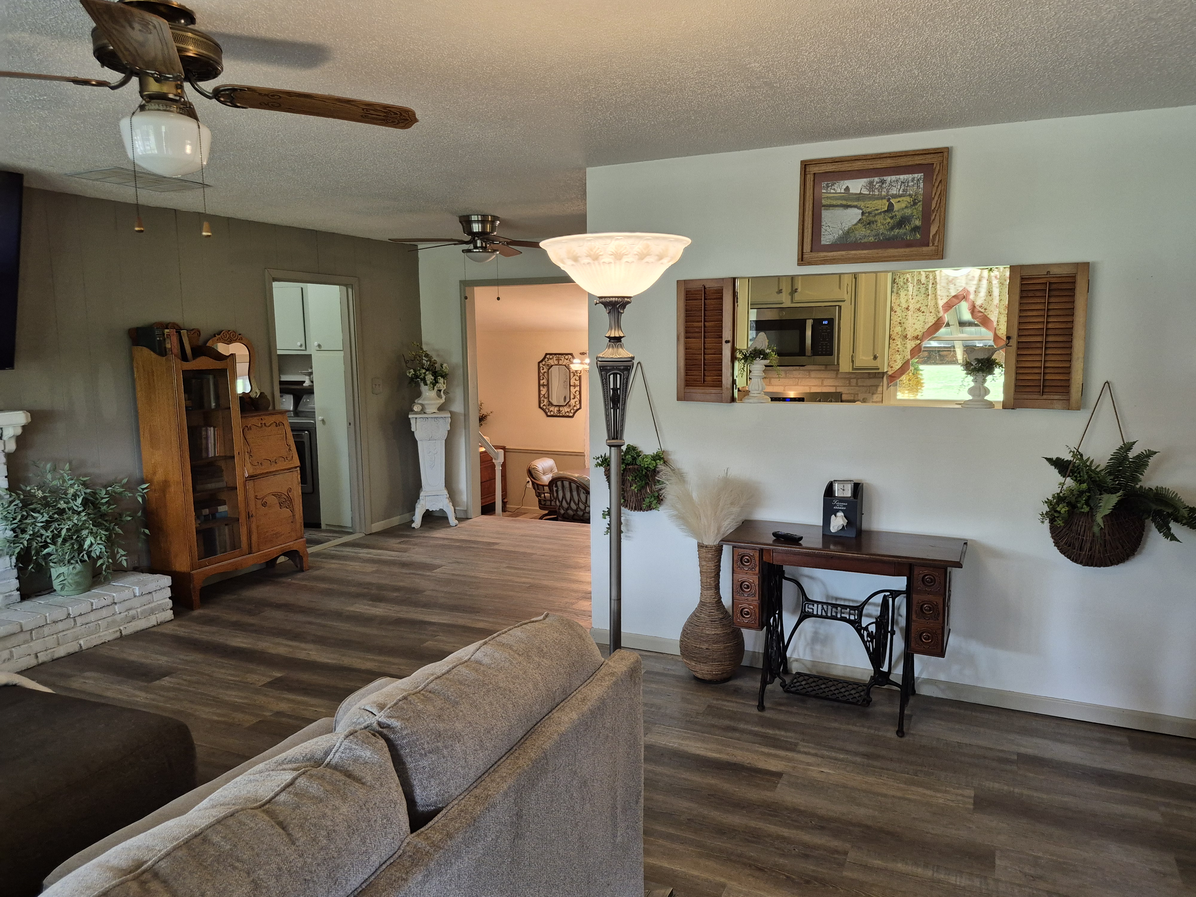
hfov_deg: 73.9
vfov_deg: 58.9
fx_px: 795
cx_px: 598
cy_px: 448
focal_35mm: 23
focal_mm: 5.4
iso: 320
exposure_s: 1/120
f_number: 1.8
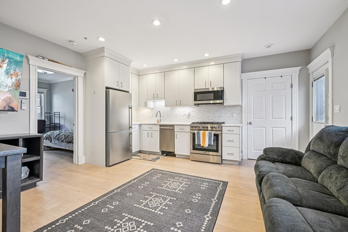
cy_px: 116
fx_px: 155
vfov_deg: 73.8
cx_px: 174
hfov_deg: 96.7
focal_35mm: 16
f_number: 8
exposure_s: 1/13
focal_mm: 16
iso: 400
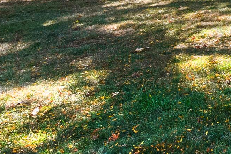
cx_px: 474
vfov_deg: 16.3
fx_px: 437
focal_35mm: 68
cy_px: -137
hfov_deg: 18.2
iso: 640
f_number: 22
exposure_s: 1/40
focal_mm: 15
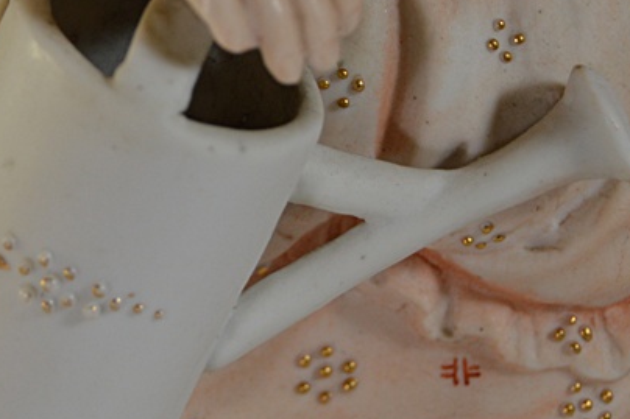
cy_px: 133
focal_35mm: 178
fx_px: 3114
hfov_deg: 11.5
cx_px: 36
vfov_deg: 7.7
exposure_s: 1/100
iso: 400
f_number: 5.3
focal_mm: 48
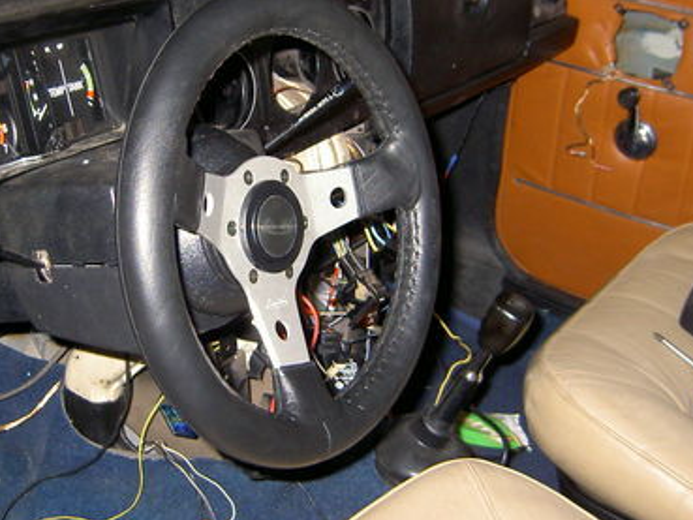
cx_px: 285
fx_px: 1182
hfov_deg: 32.6
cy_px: 208
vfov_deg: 24.8
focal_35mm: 59
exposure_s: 1/60
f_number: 2.8
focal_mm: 5.6
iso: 100
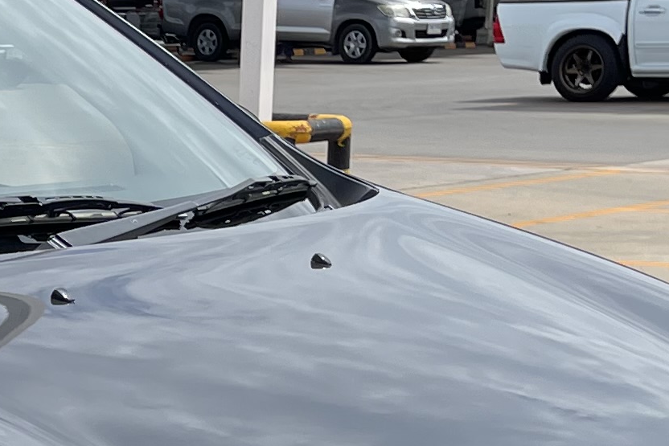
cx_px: -281
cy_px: 634
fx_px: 2342
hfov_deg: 15.2
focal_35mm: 126
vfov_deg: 10.6
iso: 32
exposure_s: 1/3559
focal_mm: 5.1
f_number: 1.6
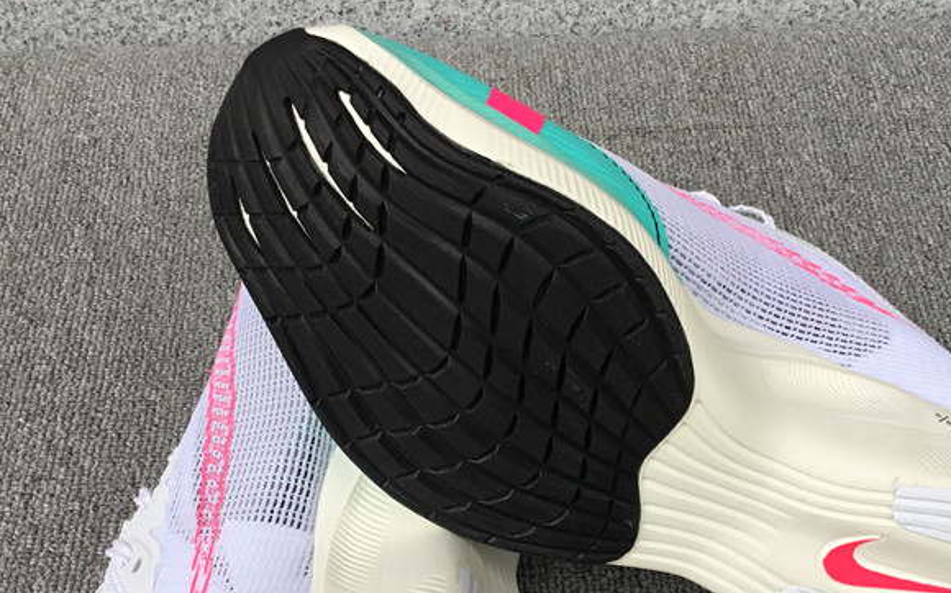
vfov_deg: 25.1
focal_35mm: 51
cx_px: 567
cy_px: 414
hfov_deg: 39.4
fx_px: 1321
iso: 25
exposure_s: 1/190
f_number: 2.4
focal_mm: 3.3
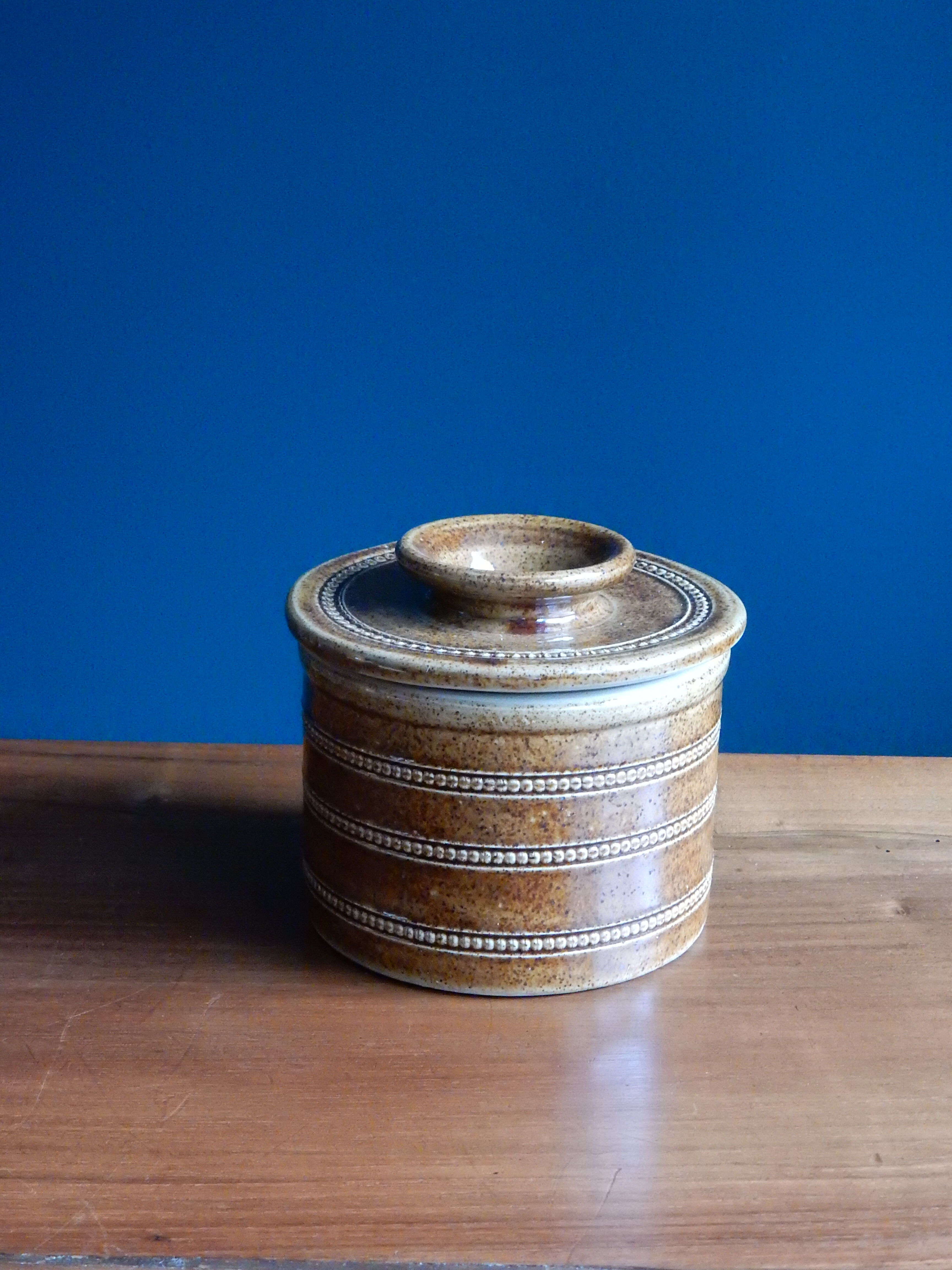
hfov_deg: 24.4
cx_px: 476
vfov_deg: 32.2
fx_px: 2200
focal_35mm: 60
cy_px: 635
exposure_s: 1/40
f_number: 4.5
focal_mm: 10.7
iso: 1600
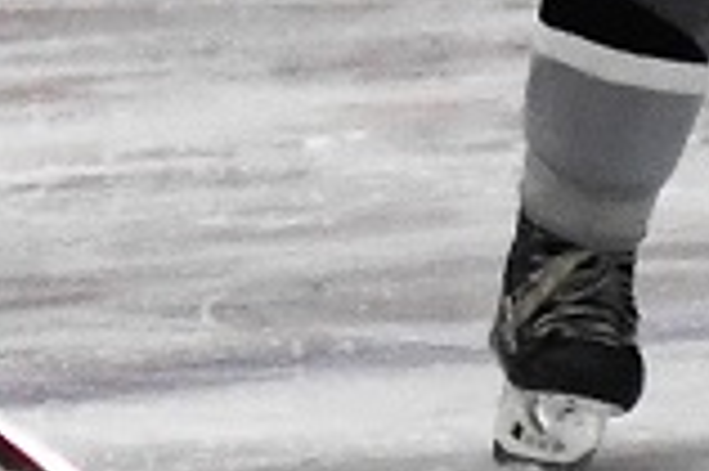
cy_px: -7
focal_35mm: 741
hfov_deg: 2.8
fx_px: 14584
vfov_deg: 1.9
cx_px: -866
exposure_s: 1/1000
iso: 1800
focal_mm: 75
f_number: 2.8
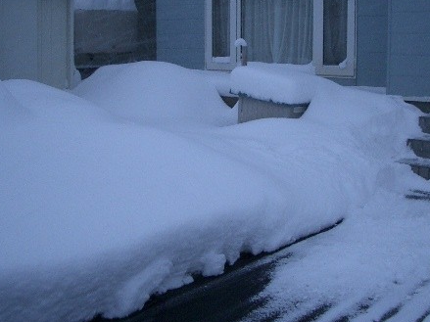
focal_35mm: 51
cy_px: 115
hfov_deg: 37.4
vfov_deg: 28.4
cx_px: 251
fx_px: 633
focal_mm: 5.8
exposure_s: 1/25
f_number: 2.6
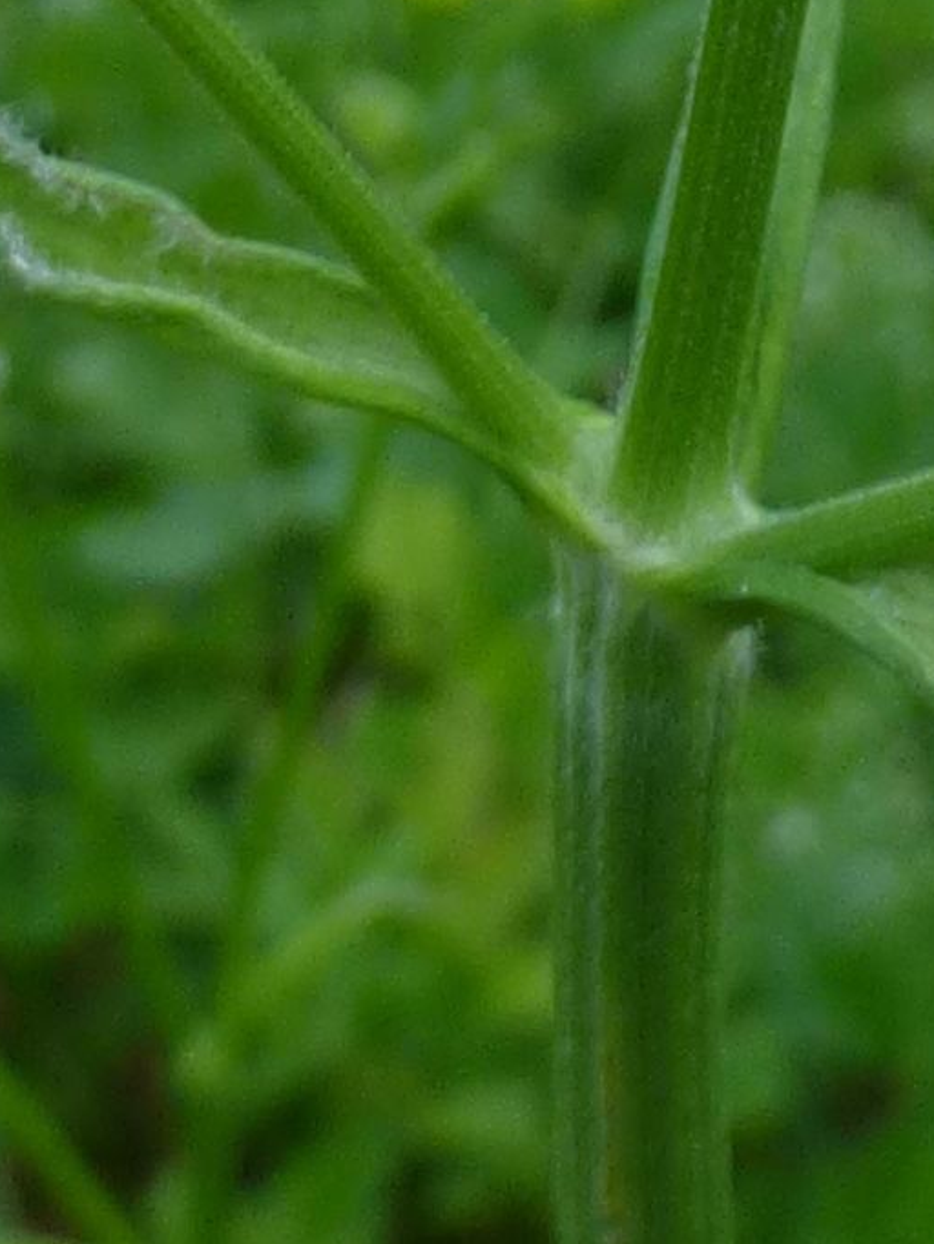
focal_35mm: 152
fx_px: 5465
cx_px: 732
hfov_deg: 9.7
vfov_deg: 11.9
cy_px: -1014
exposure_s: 1/125
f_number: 3.5
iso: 100
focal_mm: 4.3
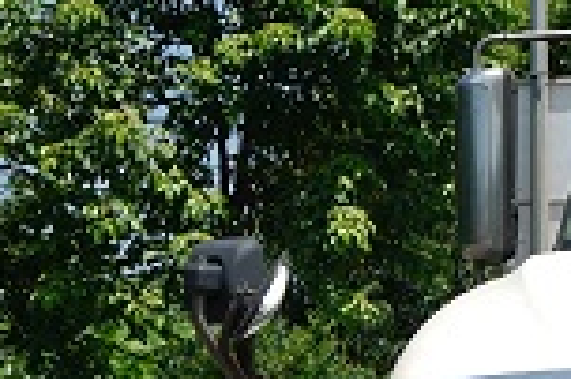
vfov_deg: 9.0
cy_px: 266
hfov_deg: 12.2
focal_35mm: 152
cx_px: 1093
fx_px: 2408
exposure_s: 1/200
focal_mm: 24
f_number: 7.1
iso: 50
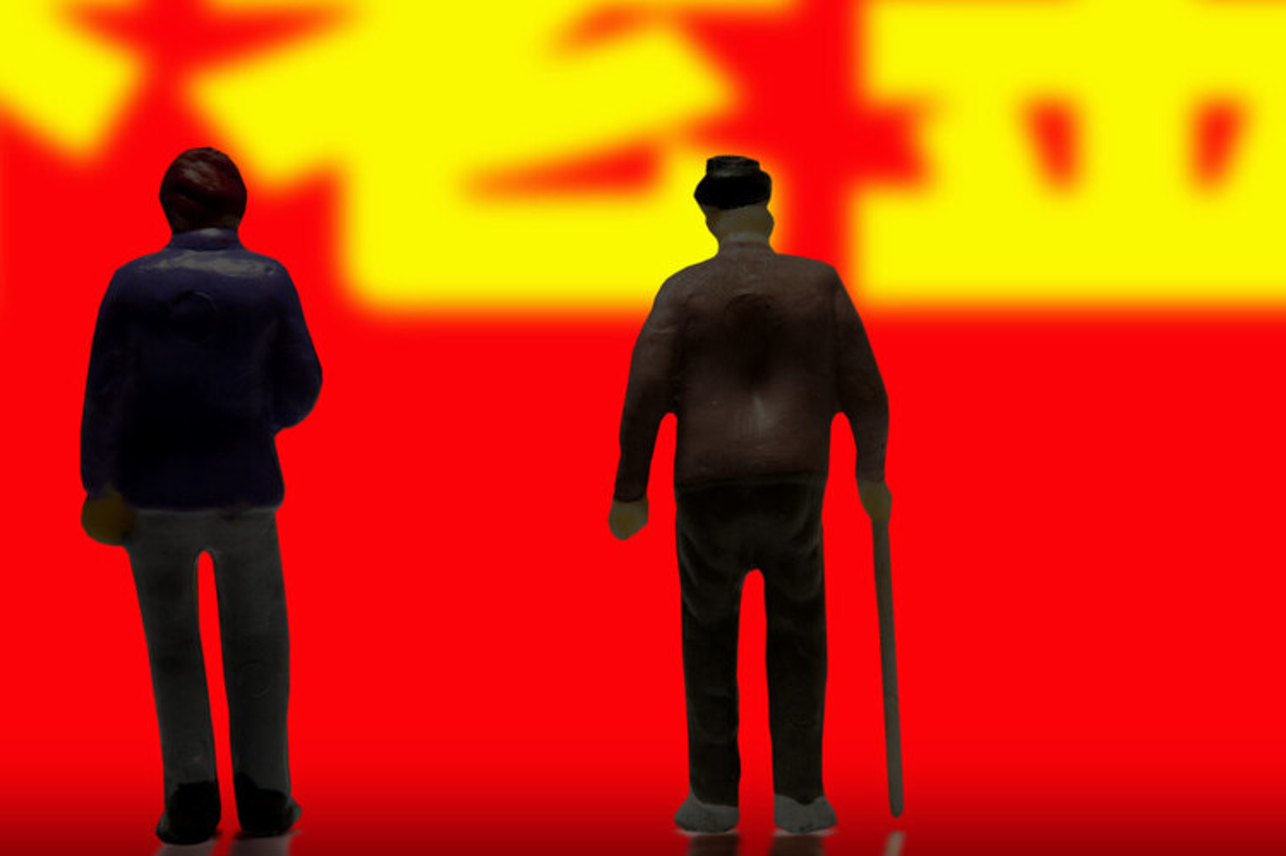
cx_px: 477
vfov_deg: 11.4
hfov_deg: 17.0
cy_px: 300
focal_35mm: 120
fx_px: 4284
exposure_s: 1/40
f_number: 16
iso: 640
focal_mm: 50
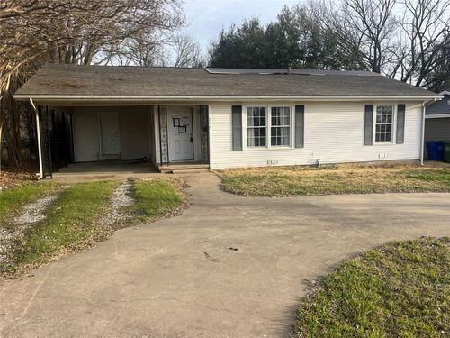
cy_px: 169
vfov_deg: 53.1
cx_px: 225
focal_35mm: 26
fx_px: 338
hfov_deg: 67.3
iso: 50
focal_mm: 5.1
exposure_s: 1/1066
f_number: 1.6
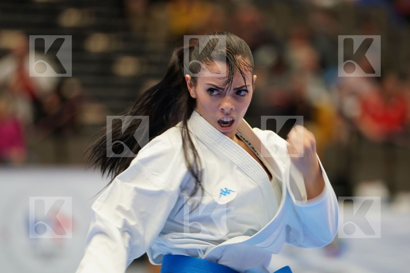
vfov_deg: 5.0
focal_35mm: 276
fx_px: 3143
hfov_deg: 7.5
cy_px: 136
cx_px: 205
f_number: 2.8
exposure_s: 1/320
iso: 1000
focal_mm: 184
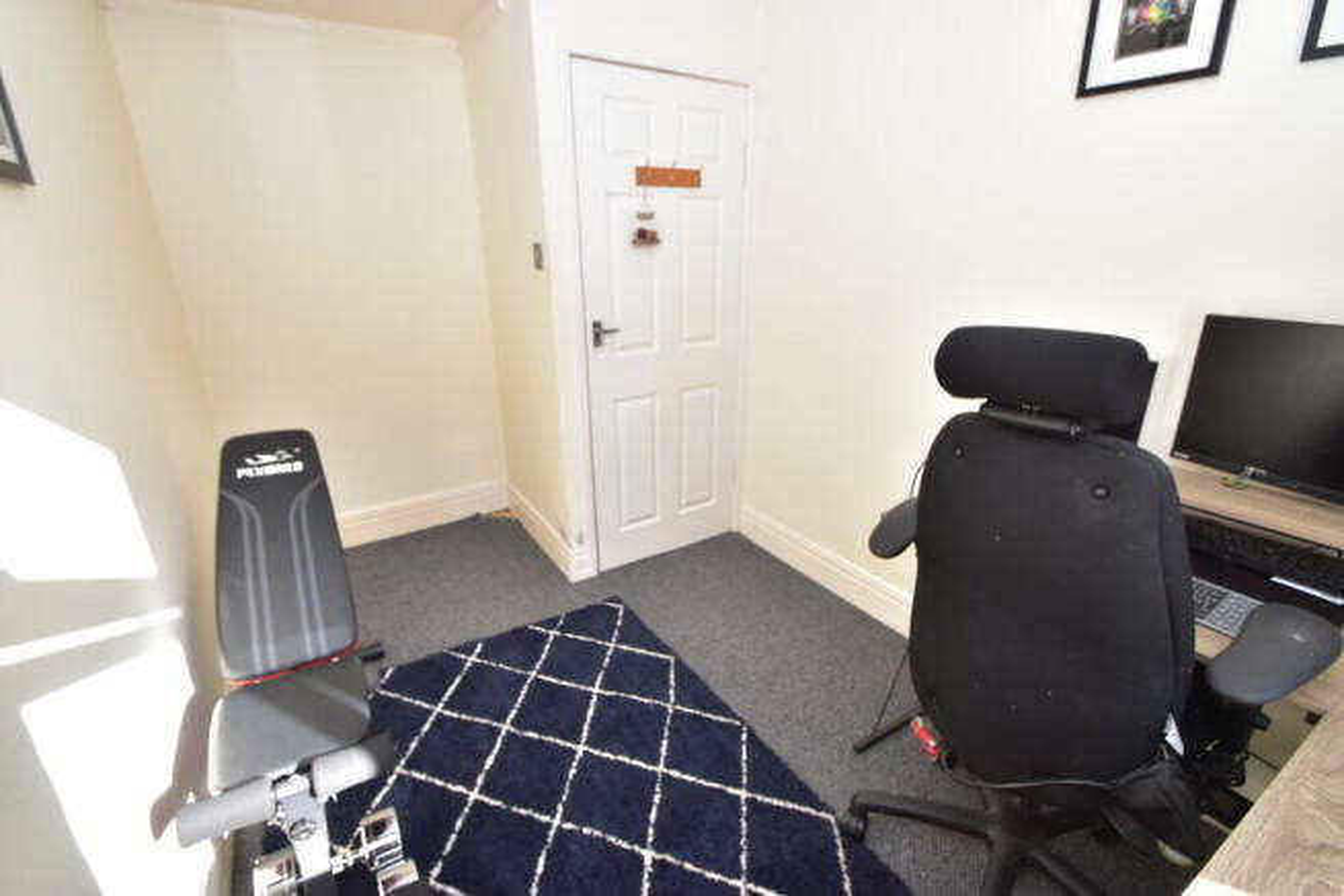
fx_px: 560
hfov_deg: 100.4
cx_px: 672
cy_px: 448
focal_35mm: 15
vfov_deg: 77.4
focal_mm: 10
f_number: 9
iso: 720
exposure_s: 1/125
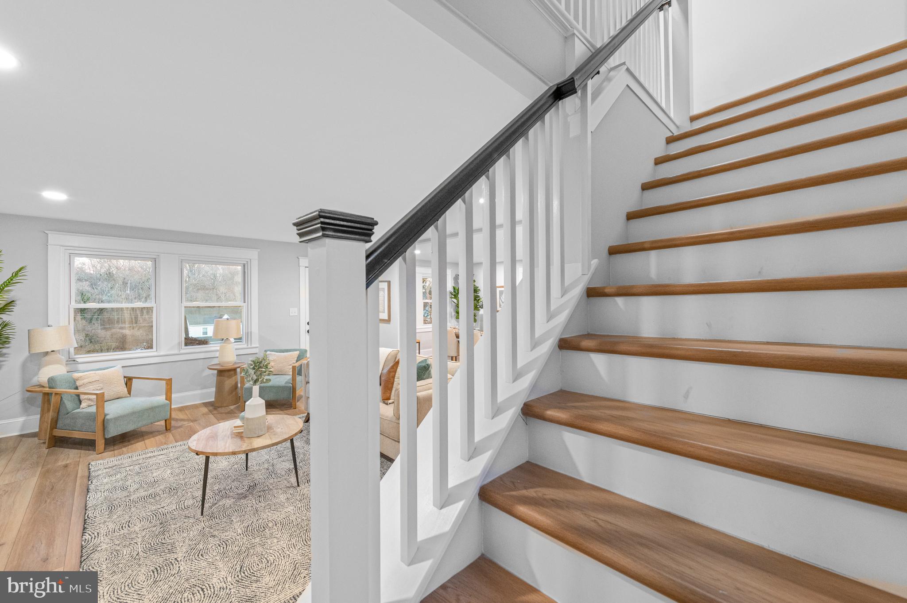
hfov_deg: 104.3
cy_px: 302
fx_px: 352
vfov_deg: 81.1
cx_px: 454
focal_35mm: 14
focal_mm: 14
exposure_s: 1/20
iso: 1600
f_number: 8
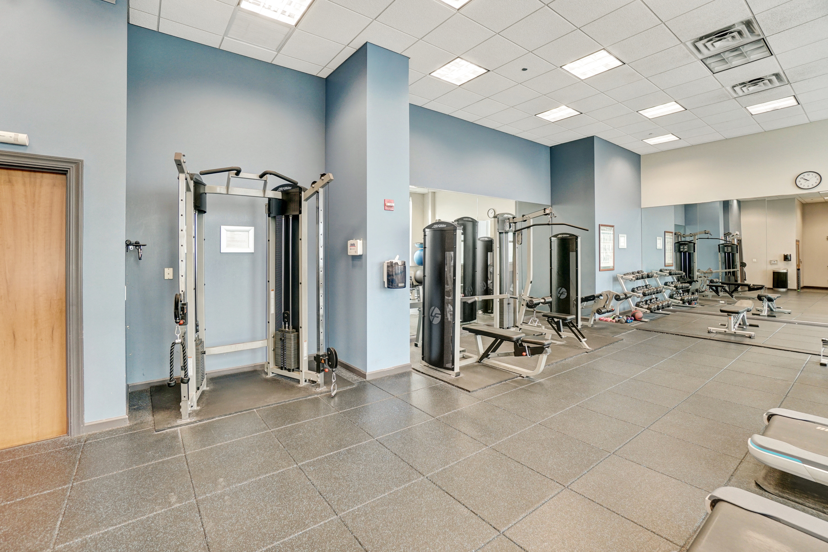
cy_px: 276
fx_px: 345
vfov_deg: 77.3
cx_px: 414
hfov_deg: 100.4
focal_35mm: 15
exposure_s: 1/50
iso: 400
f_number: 5
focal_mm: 10
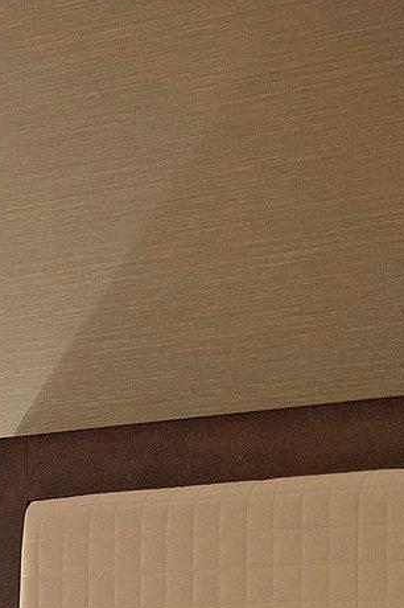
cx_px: -169
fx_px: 3152
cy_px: 940
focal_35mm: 187
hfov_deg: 7.2
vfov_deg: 10.6
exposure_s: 1/50
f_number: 2.8
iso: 800
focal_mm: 28
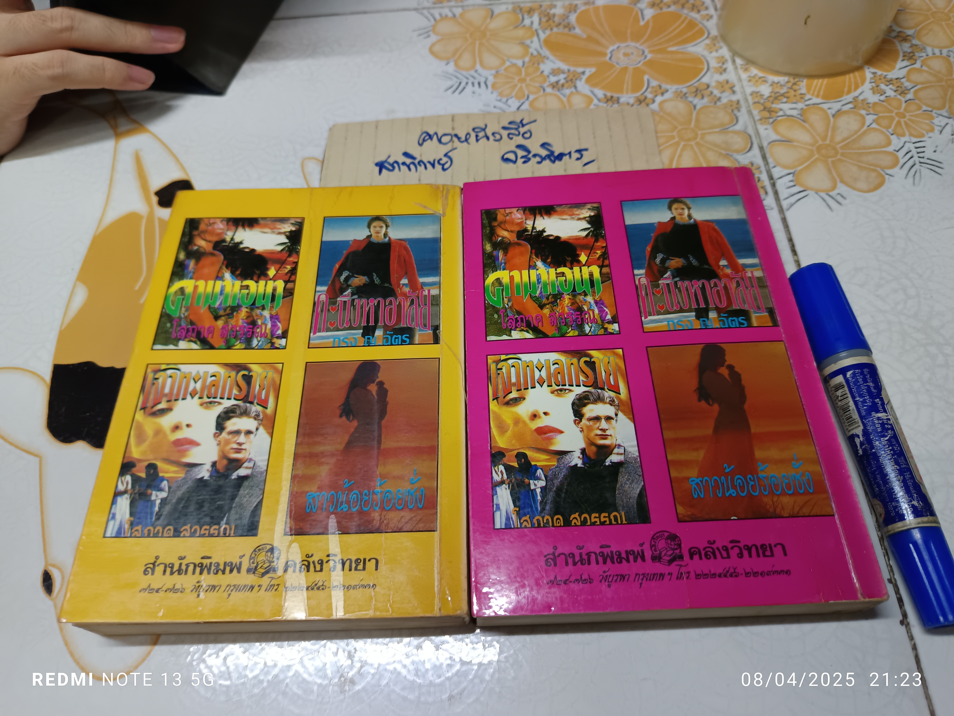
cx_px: 477
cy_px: 358
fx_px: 661
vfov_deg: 56.8
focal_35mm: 24
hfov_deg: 71.6
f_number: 1.7
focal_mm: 5.31
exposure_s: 1/33.3
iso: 912
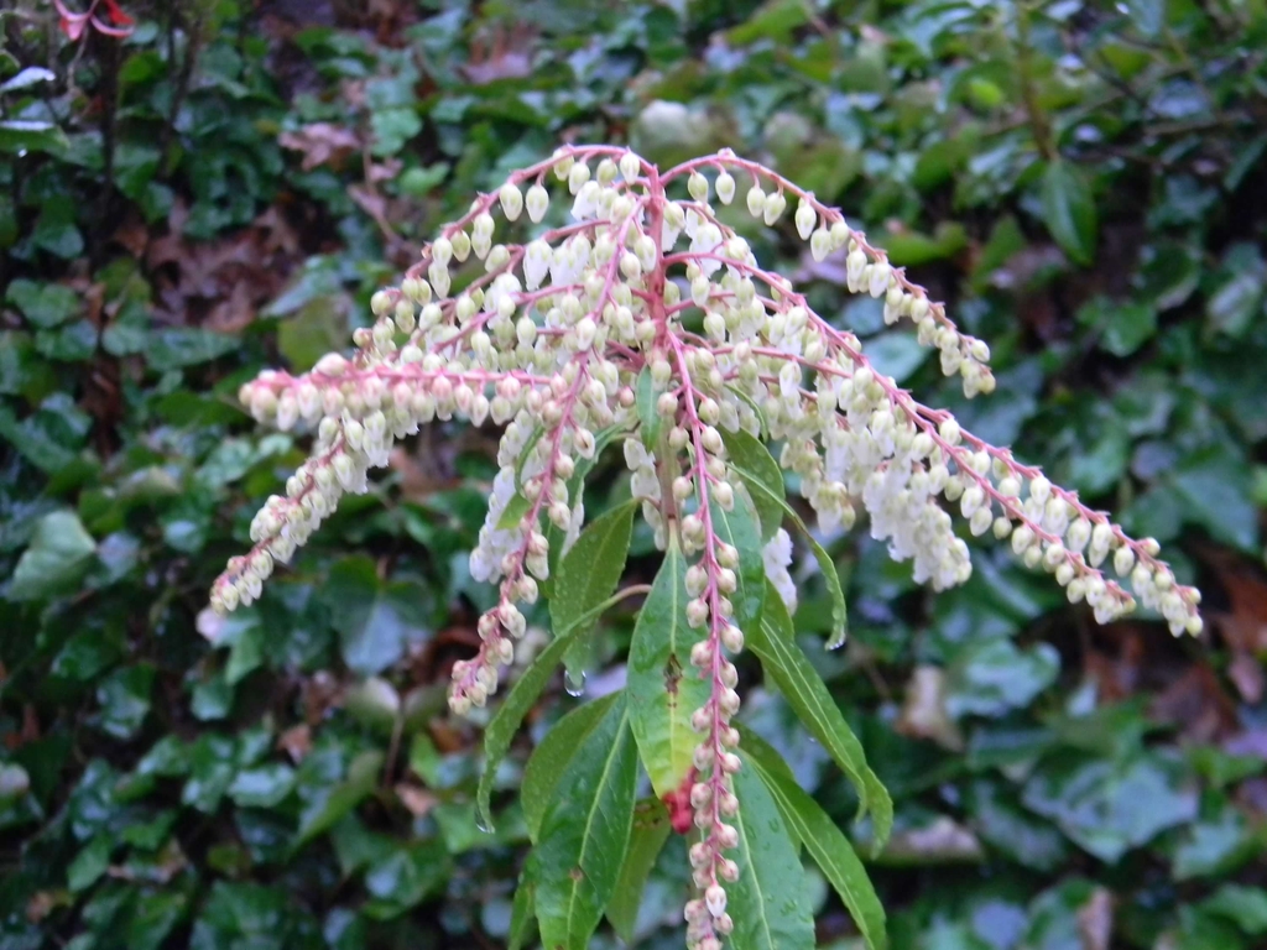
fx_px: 1537
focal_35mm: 42
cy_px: 475
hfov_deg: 44.8
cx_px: 634
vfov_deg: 34.3
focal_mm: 10.1
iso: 400
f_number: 4.1
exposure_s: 1/32.1
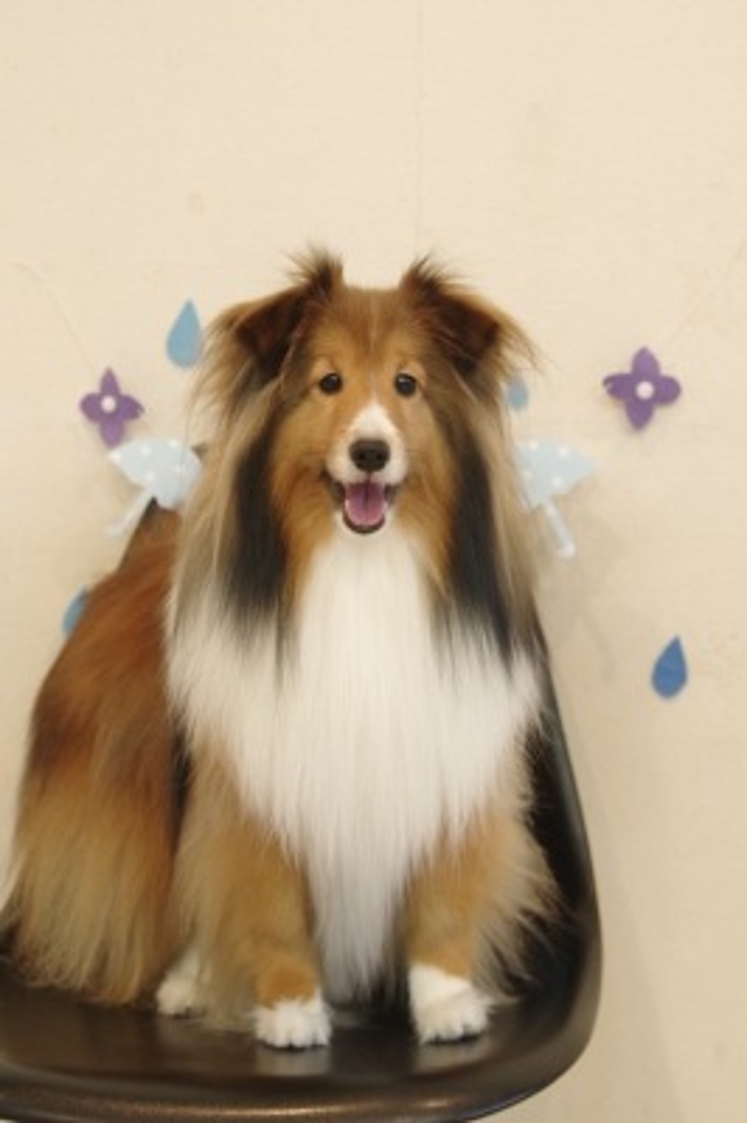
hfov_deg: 18.2
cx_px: 374
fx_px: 2338
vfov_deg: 27.0
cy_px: 562
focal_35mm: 75
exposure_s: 1/100
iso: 3200
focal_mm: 50
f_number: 4.5
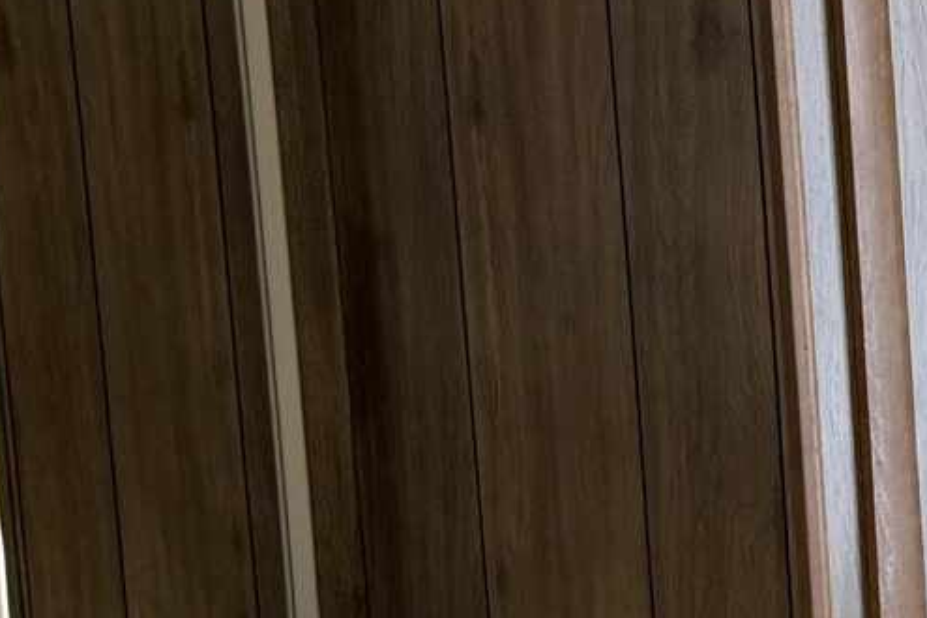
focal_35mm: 155
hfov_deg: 12.3
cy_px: 755
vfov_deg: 8.7
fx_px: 3991
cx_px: 1564
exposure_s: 1/121
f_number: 1.78
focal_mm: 6.76
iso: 64
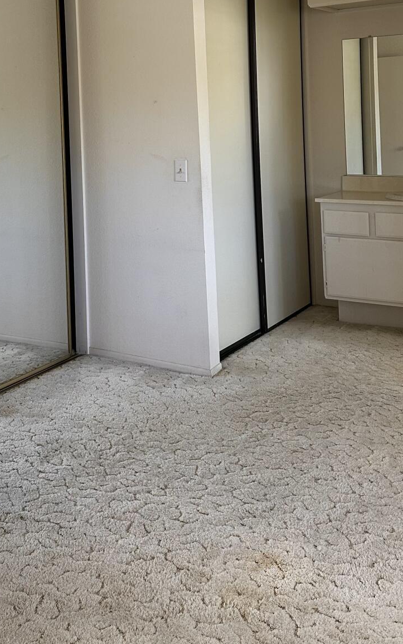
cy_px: 114
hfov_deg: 29.0
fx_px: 773
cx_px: 134
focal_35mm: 44
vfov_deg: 42.9
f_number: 1.78
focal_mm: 6.86
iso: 200
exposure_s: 1/121
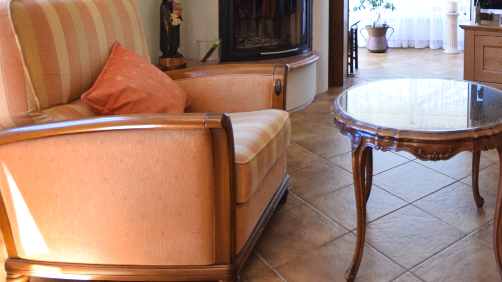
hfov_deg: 53.3
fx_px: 453
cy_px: -11
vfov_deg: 31.6
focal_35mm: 34
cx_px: 417
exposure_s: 1/100
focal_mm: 10
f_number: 5
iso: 1600
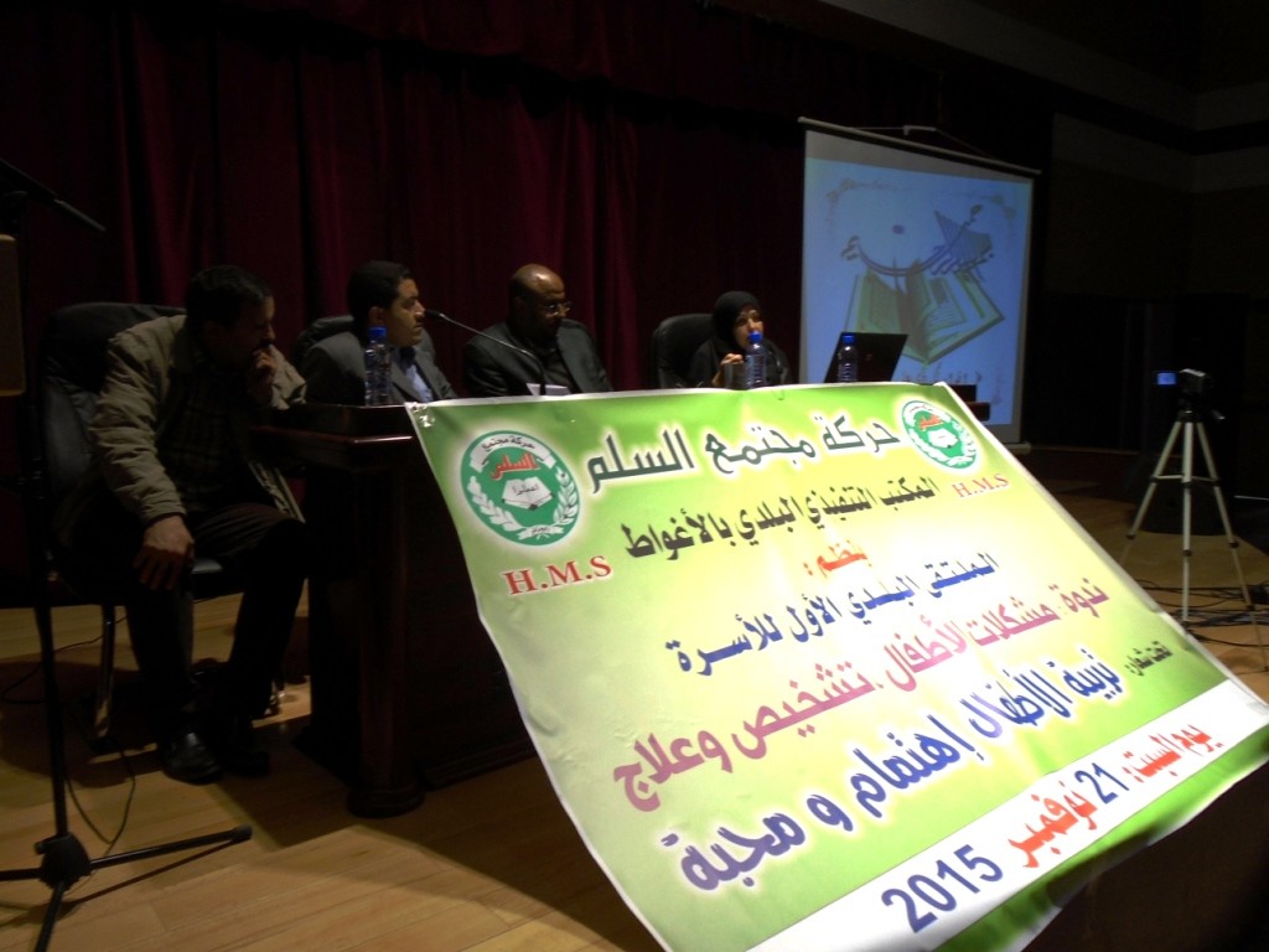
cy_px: 476
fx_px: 953
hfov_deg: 67.3
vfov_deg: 53.1
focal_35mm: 26
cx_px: 634
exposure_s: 1/30
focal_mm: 4.6
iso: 100
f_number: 3.2
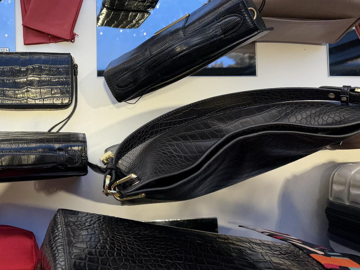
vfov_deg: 36.8
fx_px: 406
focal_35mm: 39
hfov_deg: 45.7
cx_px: 78
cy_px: 129
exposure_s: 1/453
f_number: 1.78
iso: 80
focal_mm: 6.76
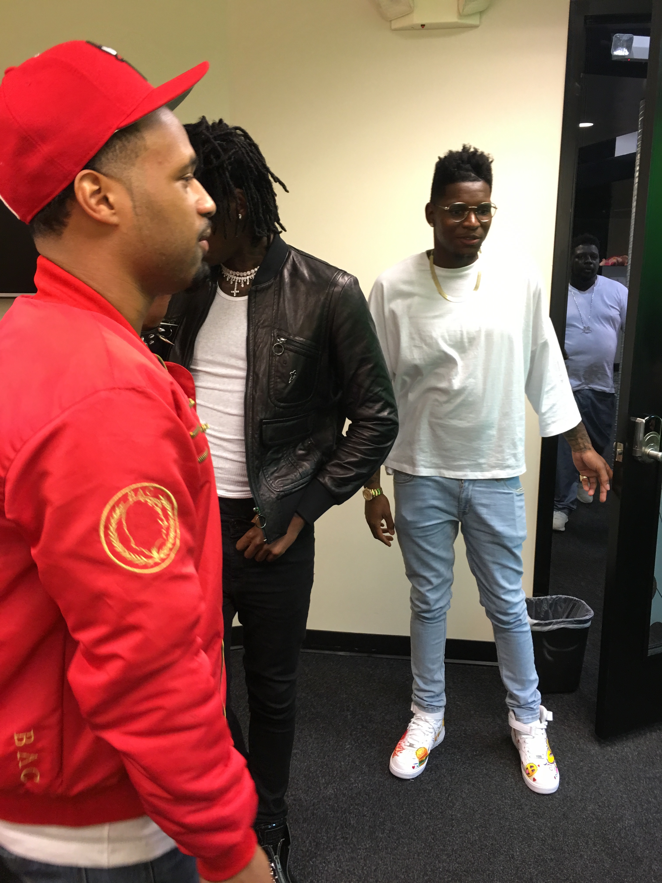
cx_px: 331
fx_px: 739
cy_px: 442
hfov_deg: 48.2
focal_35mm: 29
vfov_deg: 61.7
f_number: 2.2
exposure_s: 1/15
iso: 50
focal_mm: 4.15
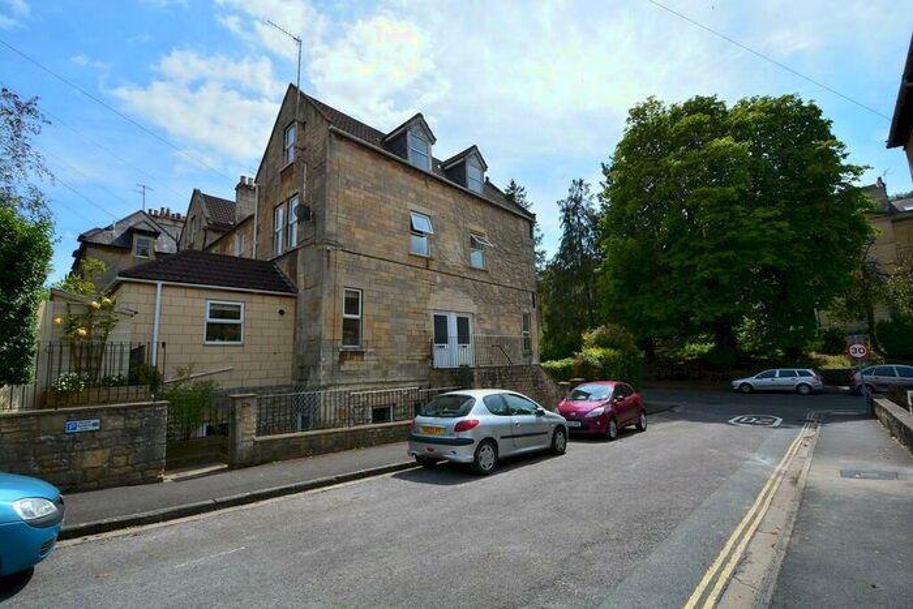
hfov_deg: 100.4
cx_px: 456
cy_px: 304
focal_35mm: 15
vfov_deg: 77.4
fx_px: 380
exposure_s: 1/320
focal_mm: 10
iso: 200
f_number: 10
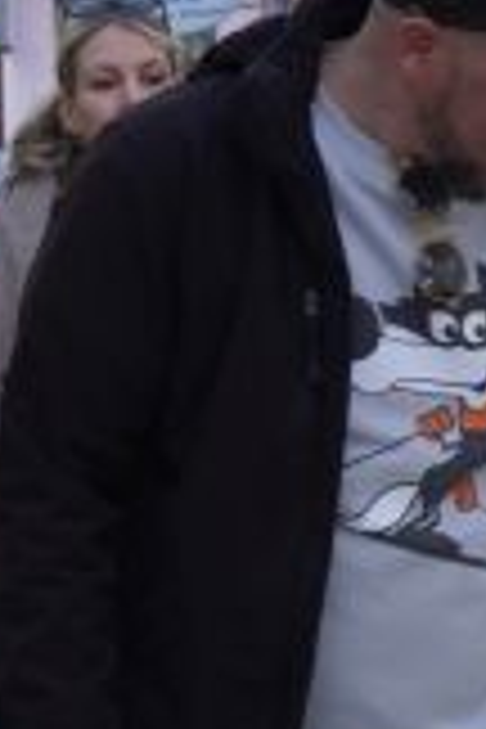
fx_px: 5807
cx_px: 981
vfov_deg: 7.2
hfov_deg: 4.7
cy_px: 711
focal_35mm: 287
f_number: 4
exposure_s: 1/200
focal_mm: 31.3
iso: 500
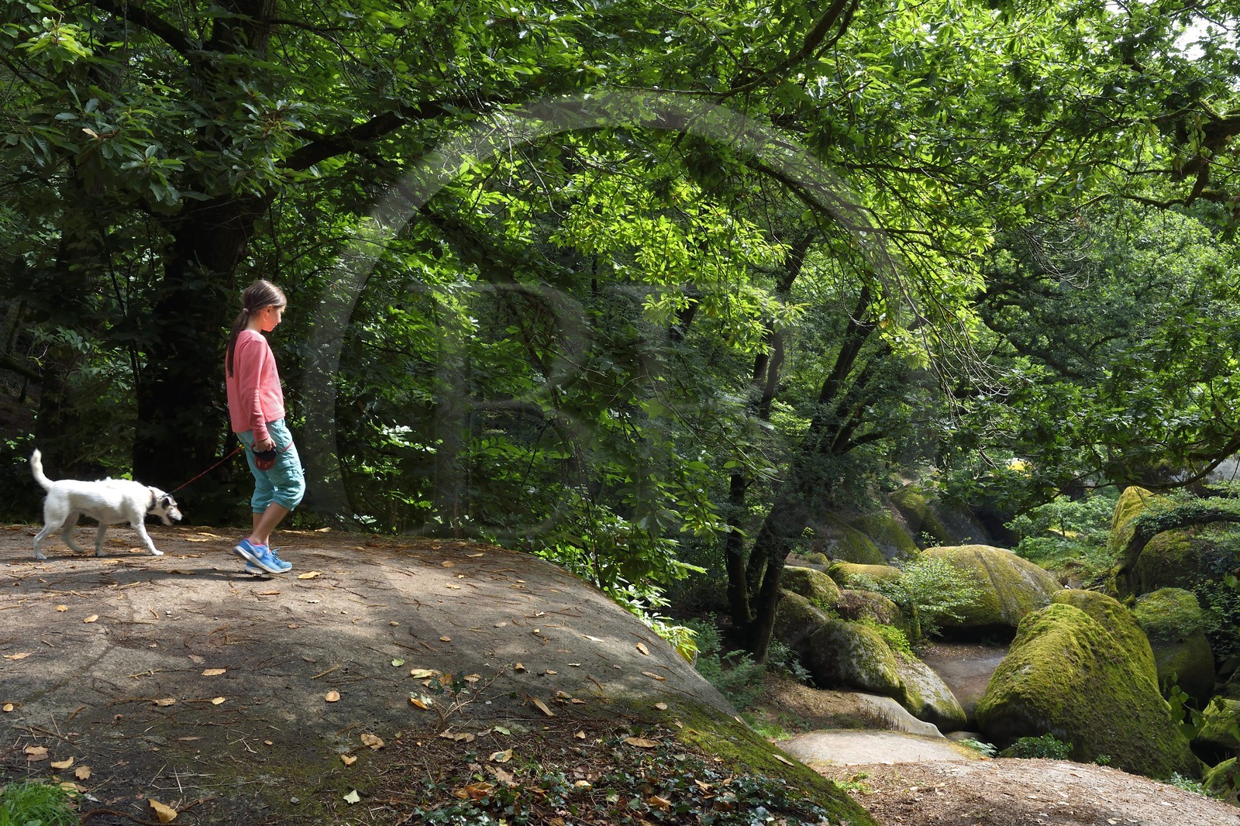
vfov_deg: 36.9
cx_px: 620
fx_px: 1240
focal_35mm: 36
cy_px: 413
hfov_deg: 53.1
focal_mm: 36
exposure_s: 1/125
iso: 800
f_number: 13
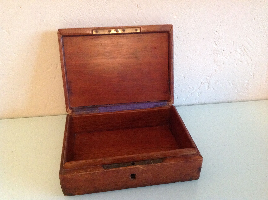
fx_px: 271
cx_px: 134
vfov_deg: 40.6
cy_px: 100
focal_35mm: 35
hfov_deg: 52.7
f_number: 2.4
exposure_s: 1/17
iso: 640
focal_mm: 4.28
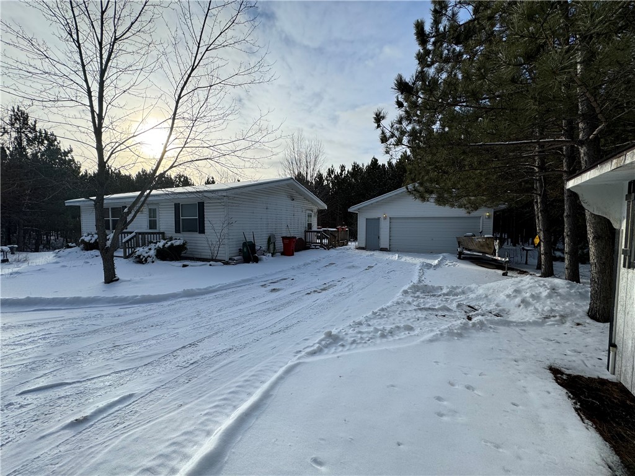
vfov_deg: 85.7
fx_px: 257
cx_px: 318
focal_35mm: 14
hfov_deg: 102.1
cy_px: 238
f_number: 2.2
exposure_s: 1/1600
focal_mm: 2.22
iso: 50
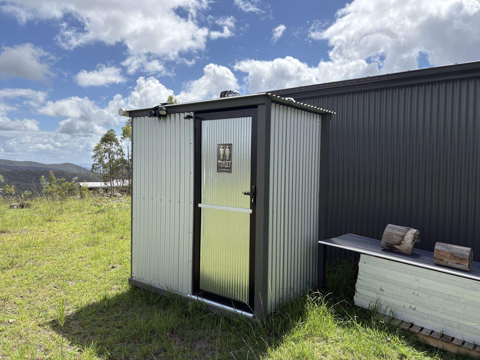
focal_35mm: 26
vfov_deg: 53.1
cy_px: 180
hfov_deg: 67.3
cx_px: 240
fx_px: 361
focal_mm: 5.96
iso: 50
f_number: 1.6
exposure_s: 1/3448
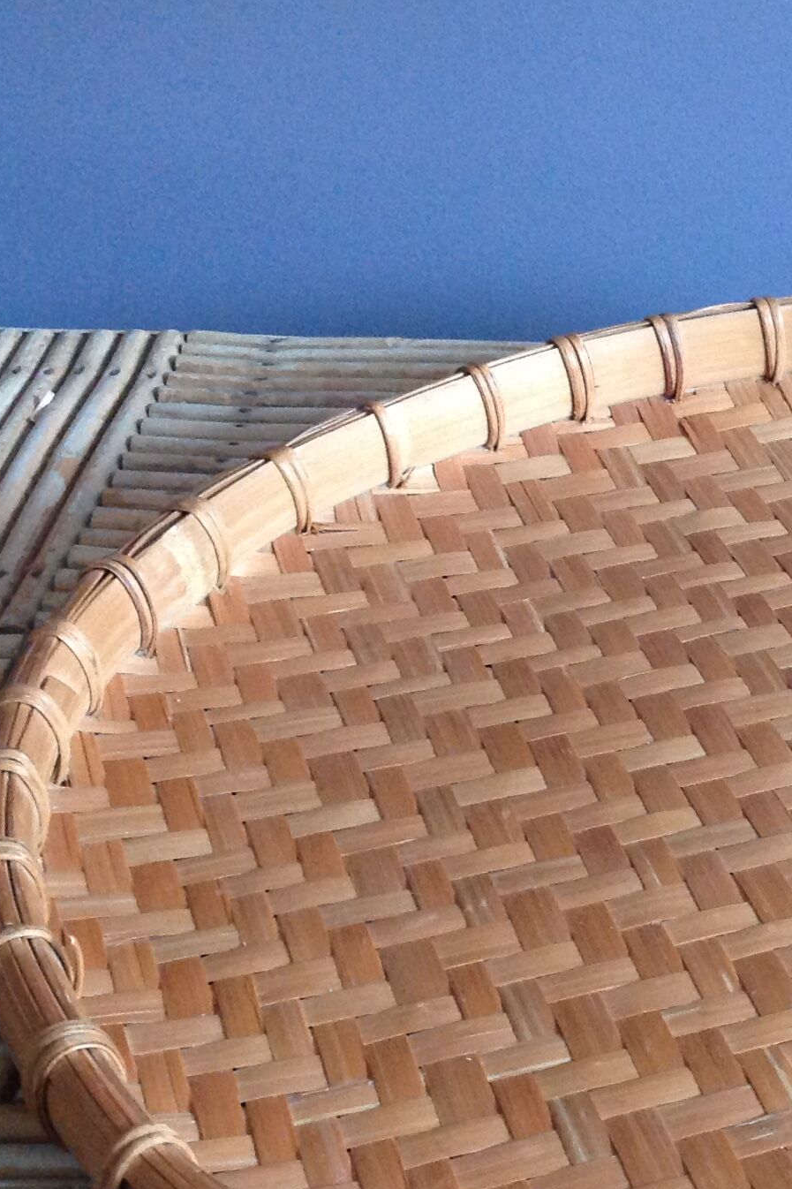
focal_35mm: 70
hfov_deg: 18.3
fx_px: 2310
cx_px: 983
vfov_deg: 28.6
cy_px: 837
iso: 250
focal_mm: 4.28
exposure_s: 1/15
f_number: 2.4
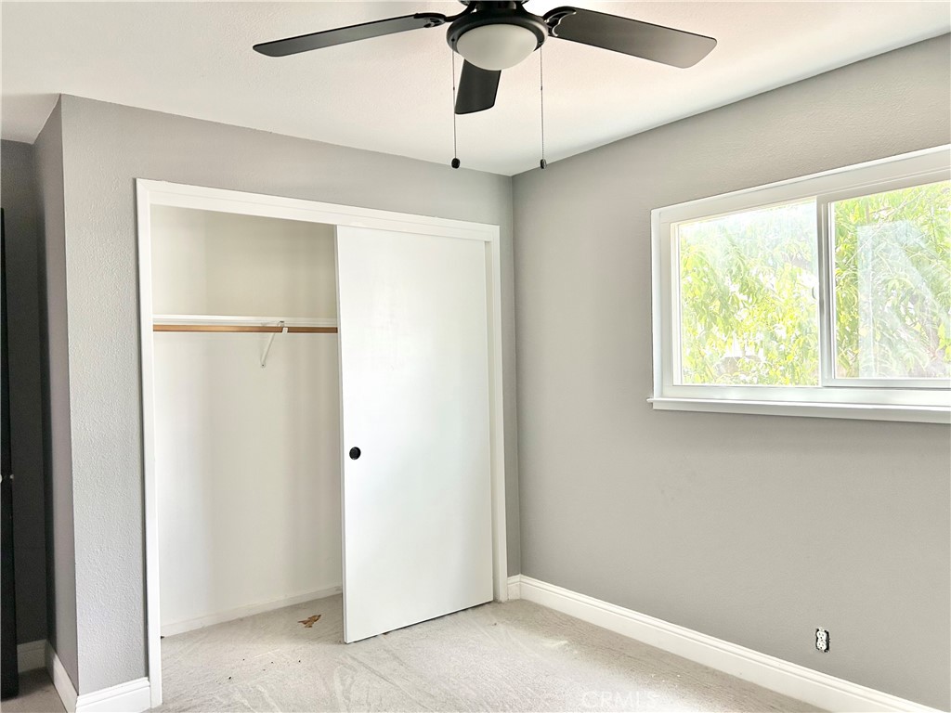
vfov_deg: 53.1
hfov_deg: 67.3
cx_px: 476
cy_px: 356
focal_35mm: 26
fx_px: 714
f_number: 1.5
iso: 125
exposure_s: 1/72
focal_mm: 5.7
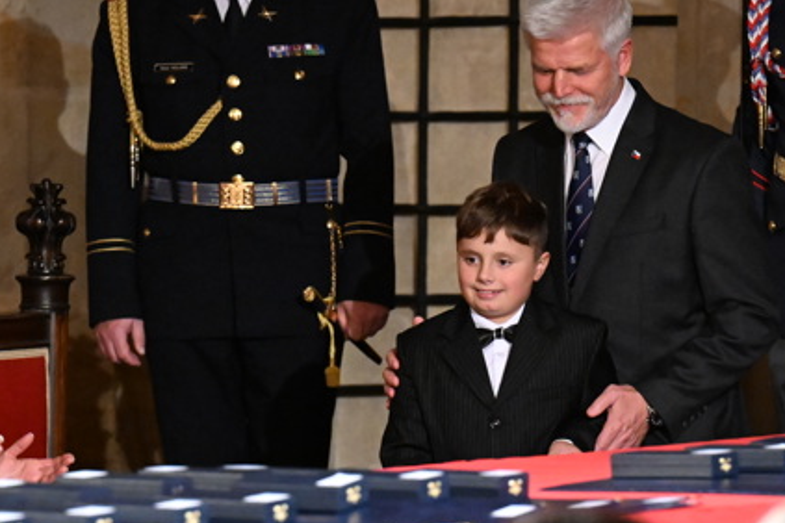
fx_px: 10662
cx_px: 607
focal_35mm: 489
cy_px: 187
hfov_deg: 4.2
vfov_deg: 2.8
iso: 8000
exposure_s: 1/250
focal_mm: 200
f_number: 5
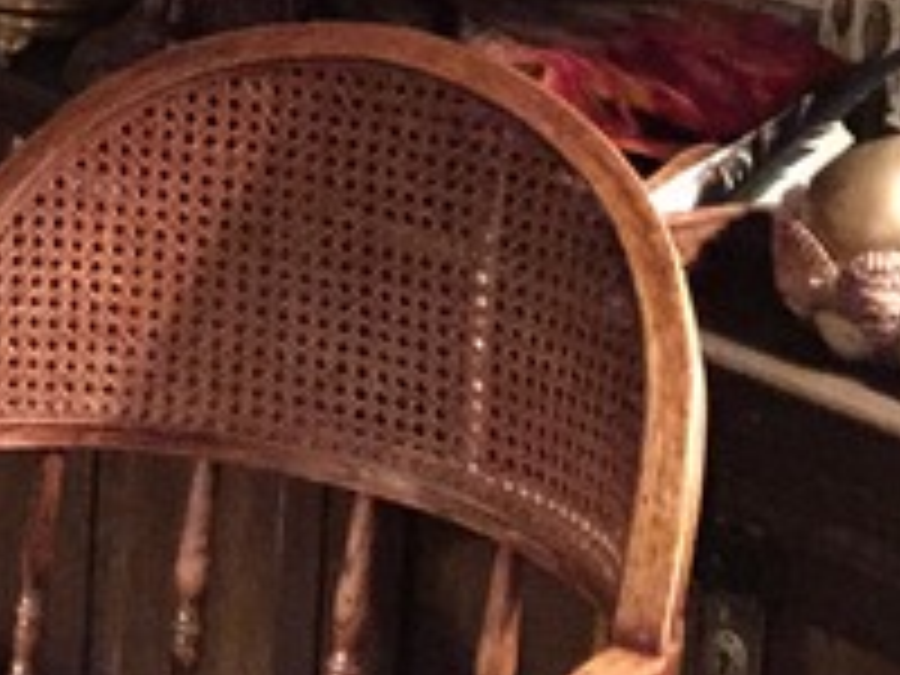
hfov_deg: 16.2
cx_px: -387
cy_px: -326
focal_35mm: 113
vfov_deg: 12.5
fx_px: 2938
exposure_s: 1/15
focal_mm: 4.15
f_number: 2.2
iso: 1000
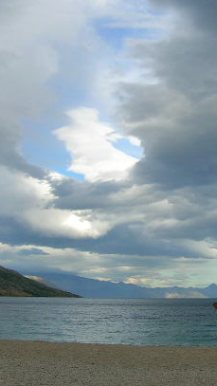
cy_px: 192
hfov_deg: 20.0
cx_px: 123
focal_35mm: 60
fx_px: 614
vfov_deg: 34.9
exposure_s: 1/362
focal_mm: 5.4
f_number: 4.8
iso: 50
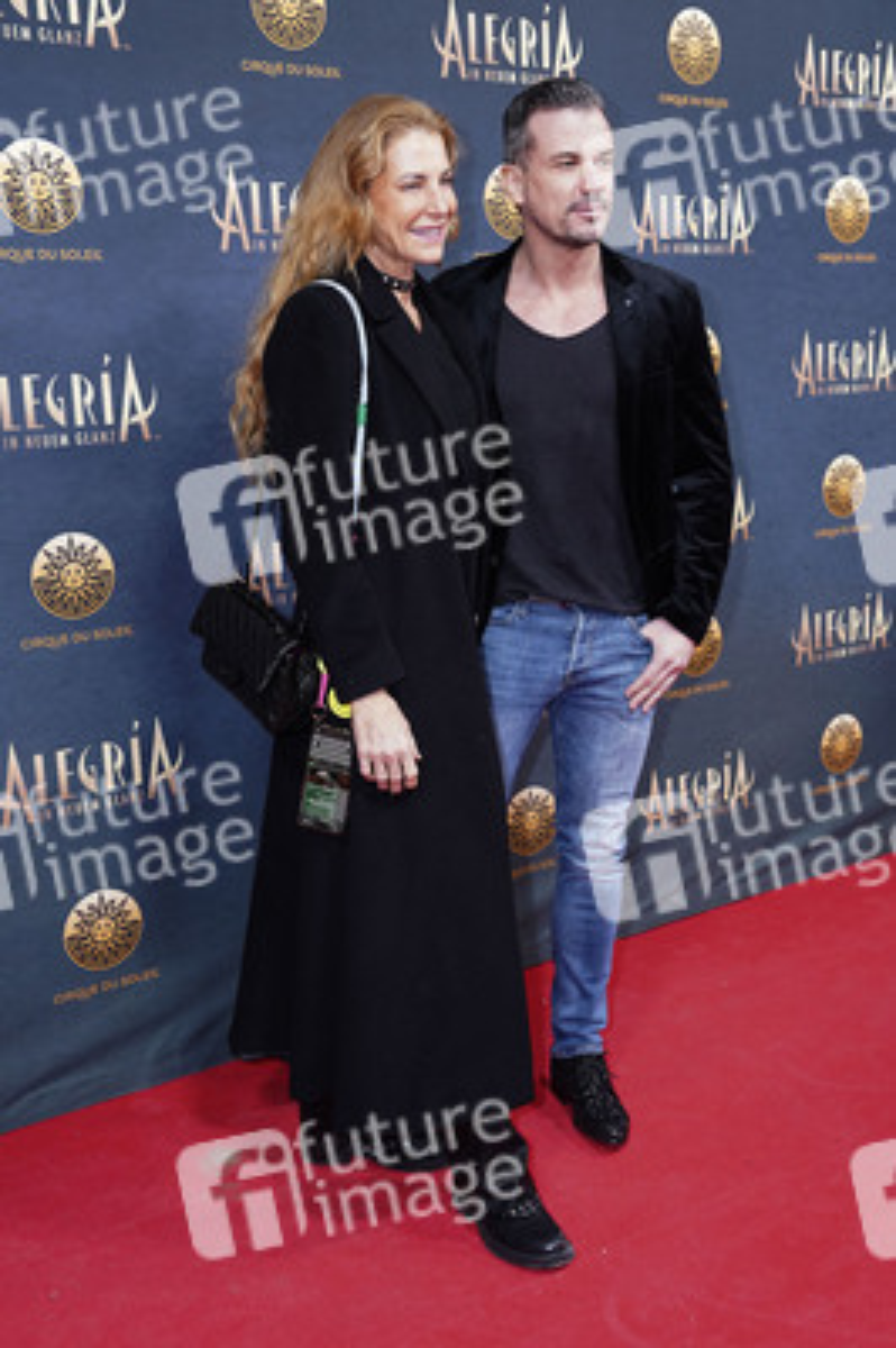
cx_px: 448
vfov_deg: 53.2
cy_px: 674
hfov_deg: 36.8
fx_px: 1346
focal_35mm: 36
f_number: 4.5
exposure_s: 1/160
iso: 2500
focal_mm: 36
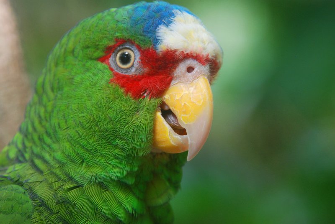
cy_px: 112
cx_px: 168
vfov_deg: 6.8
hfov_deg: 10.1
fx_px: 1887
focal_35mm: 202
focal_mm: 135
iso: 400
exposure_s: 1/100
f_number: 6
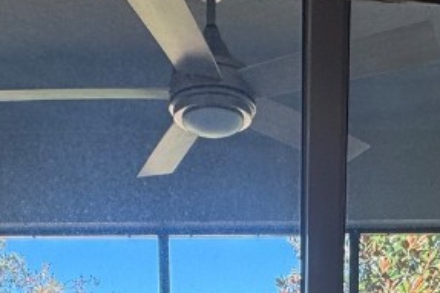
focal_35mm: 52
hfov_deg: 38.1
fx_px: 635
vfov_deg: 19.6
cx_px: 254
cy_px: 520
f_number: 2.2
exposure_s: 1/120
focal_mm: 2.22
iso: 50
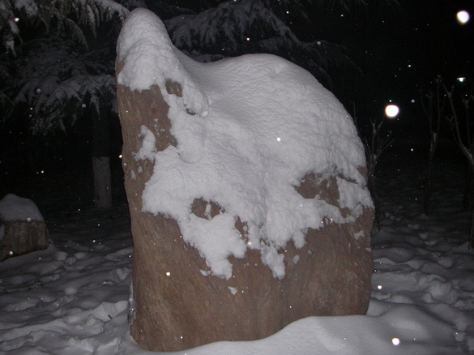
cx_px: 233
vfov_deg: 36.8
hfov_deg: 47.9
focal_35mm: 39
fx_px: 534
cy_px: 176
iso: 168
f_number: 3.3
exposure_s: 1/30
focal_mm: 6.3
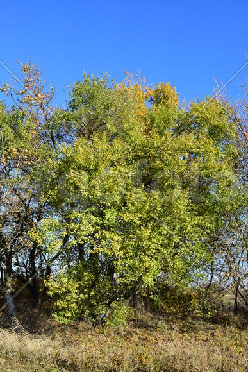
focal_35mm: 36
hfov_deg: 36.9
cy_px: 186
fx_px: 372
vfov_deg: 53.1
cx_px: 124
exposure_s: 1/160
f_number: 11
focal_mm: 24
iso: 200
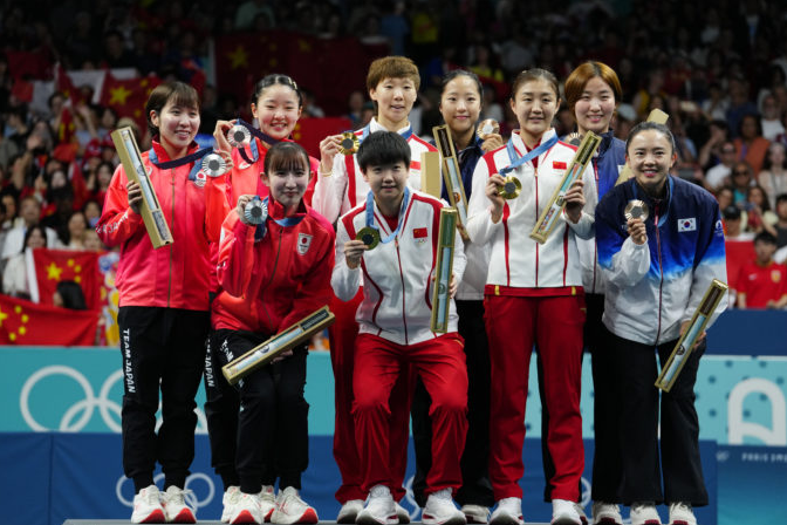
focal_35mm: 153
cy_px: 263
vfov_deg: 9.0
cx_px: 394
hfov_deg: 13.4
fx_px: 3344
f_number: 4.5
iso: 1600
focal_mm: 152
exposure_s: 1/640
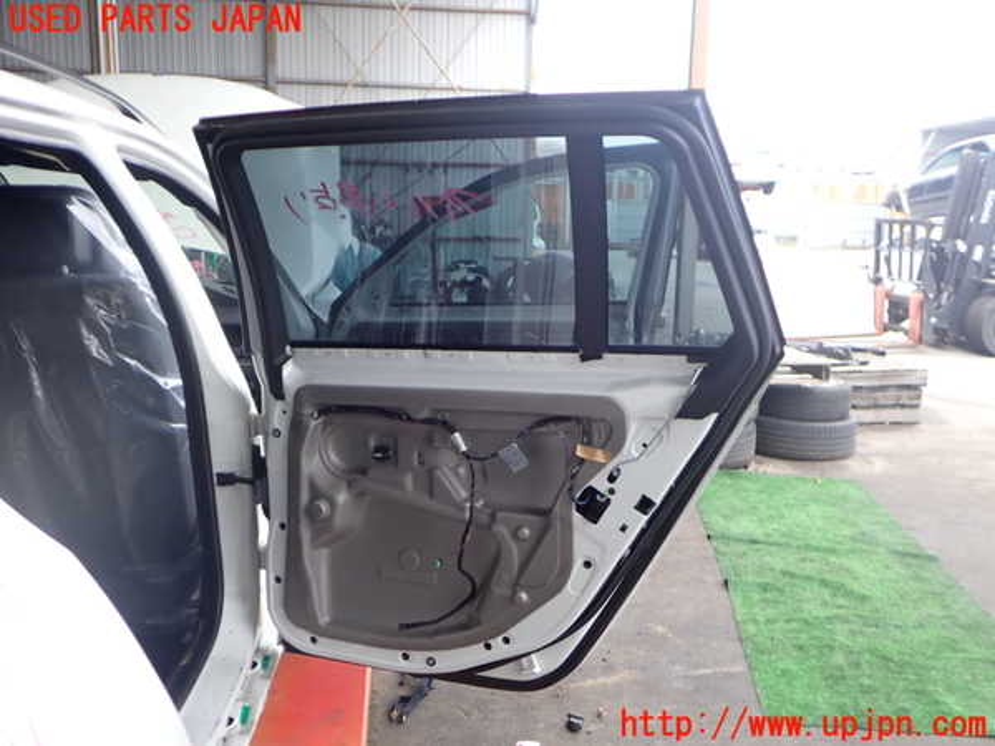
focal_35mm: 30
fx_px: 862
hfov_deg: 60.0
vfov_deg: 46.8
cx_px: 498
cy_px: 373
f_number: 2.3
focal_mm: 5.4
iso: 125
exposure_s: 1/125
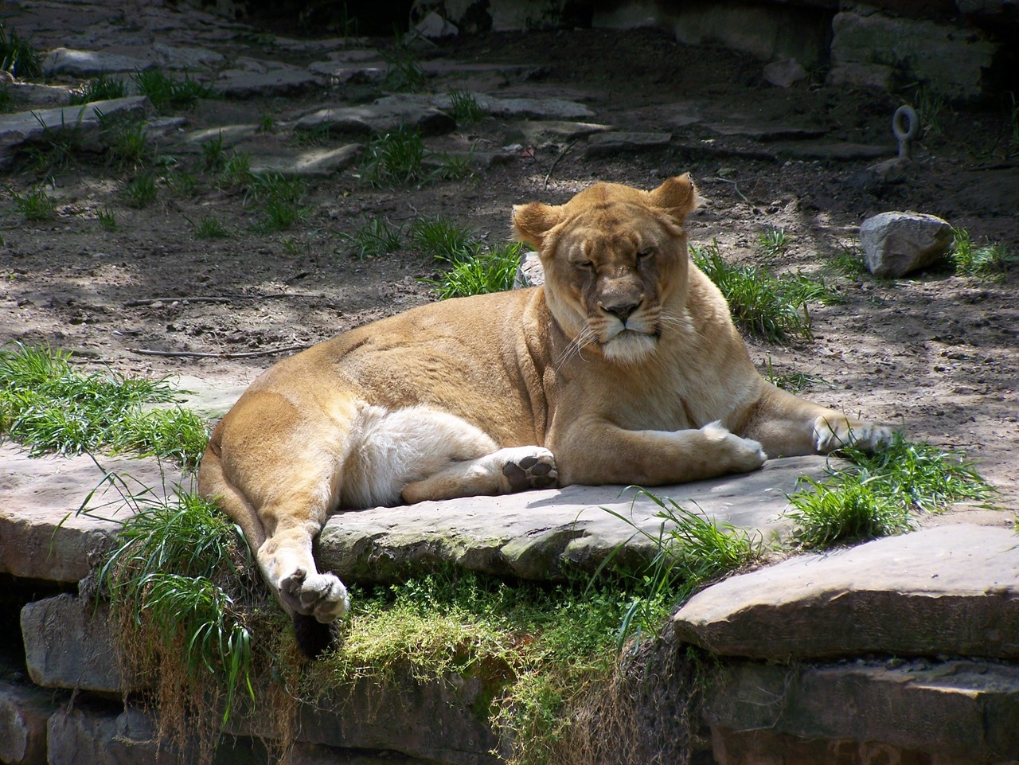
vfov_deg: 6.8
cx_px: 510
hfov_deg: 9.1
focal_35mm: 218
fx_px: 6420
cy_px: 382
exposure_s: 1/640
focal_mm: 36.2
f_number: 3.2
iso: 80
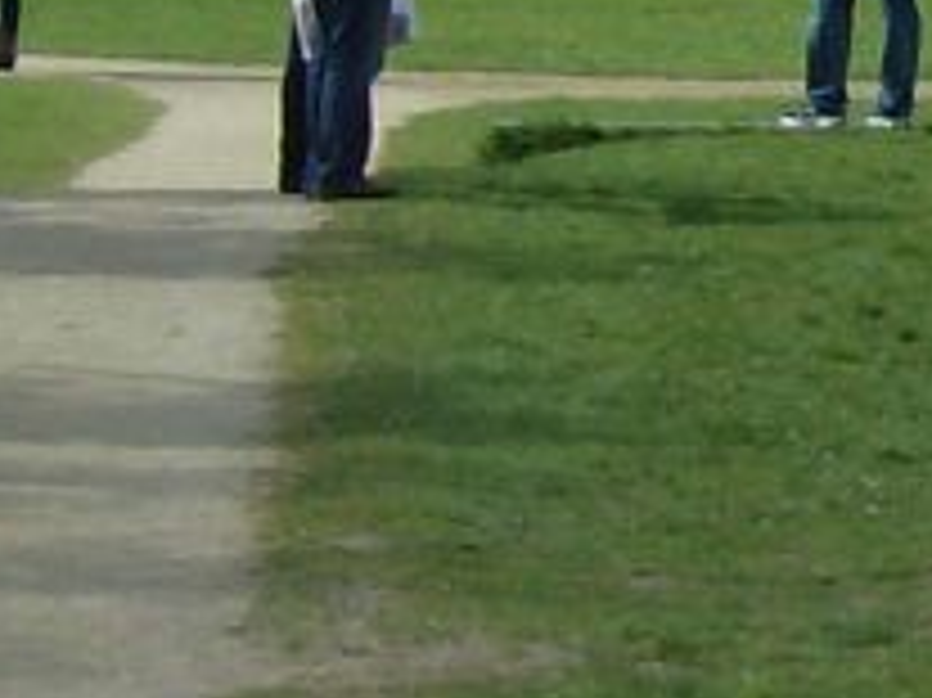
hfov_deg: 3.7
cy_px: -793
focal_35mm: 532
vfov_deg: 2.8
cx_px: 2179
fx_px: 14315
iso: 100
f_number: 7.8
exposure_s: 1/257
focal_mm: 18
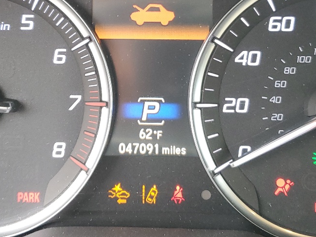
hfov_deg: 30.3
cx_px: 151
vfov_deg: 22.8
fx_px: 584
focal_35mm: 64
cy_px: 64
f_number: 1.5
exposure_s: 1/50
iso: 137
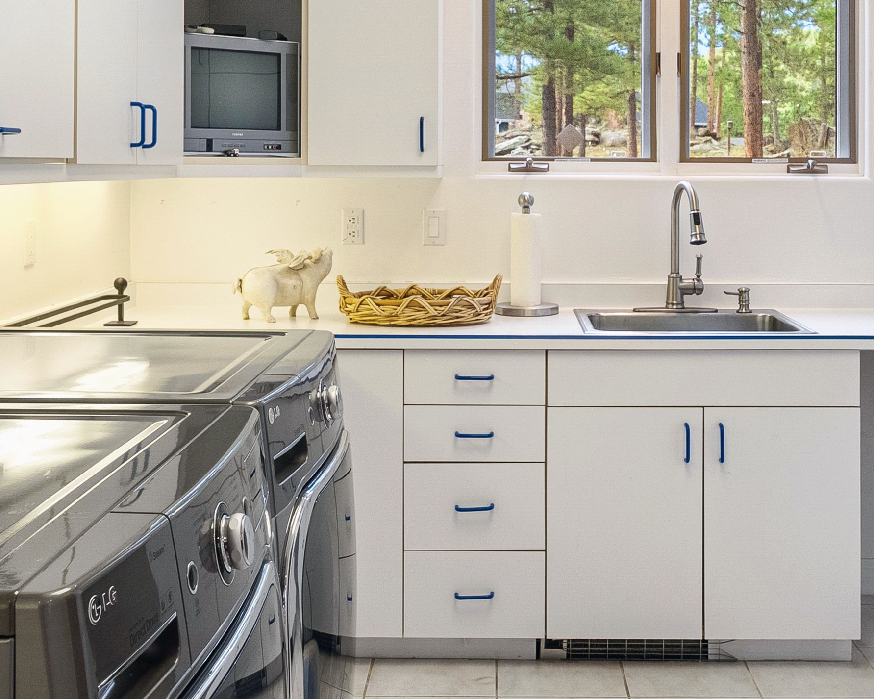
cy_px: 172
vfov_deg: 31.5
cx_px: 490
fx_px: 1216
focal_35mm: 47
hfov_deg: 39.5
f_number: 9
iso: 1000
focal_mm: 21
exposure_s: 1/15
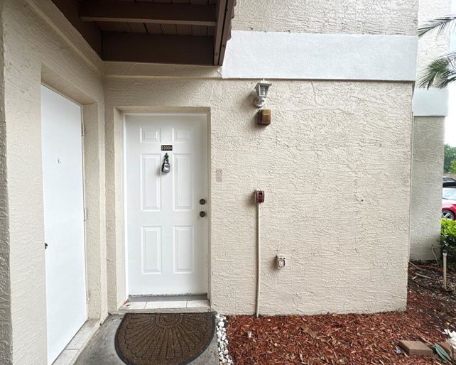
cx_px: 211
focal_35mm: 15
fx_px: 202
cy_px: 180
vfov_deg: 84.1
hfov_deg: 96.6
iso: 80
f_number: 2.2
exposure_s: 1/99
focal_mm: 2.22
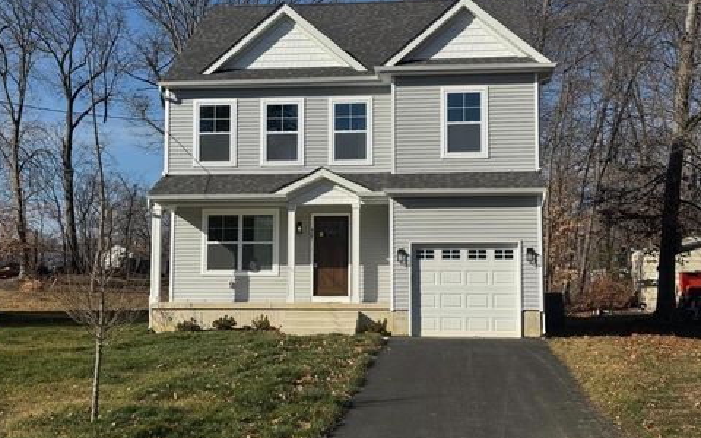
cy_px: 208
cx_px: 348
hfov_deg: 38.2
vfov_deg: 24.4
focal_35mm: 53
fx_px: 1013
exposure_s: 1/9009
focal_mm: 6.76
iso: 64
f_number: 1.78
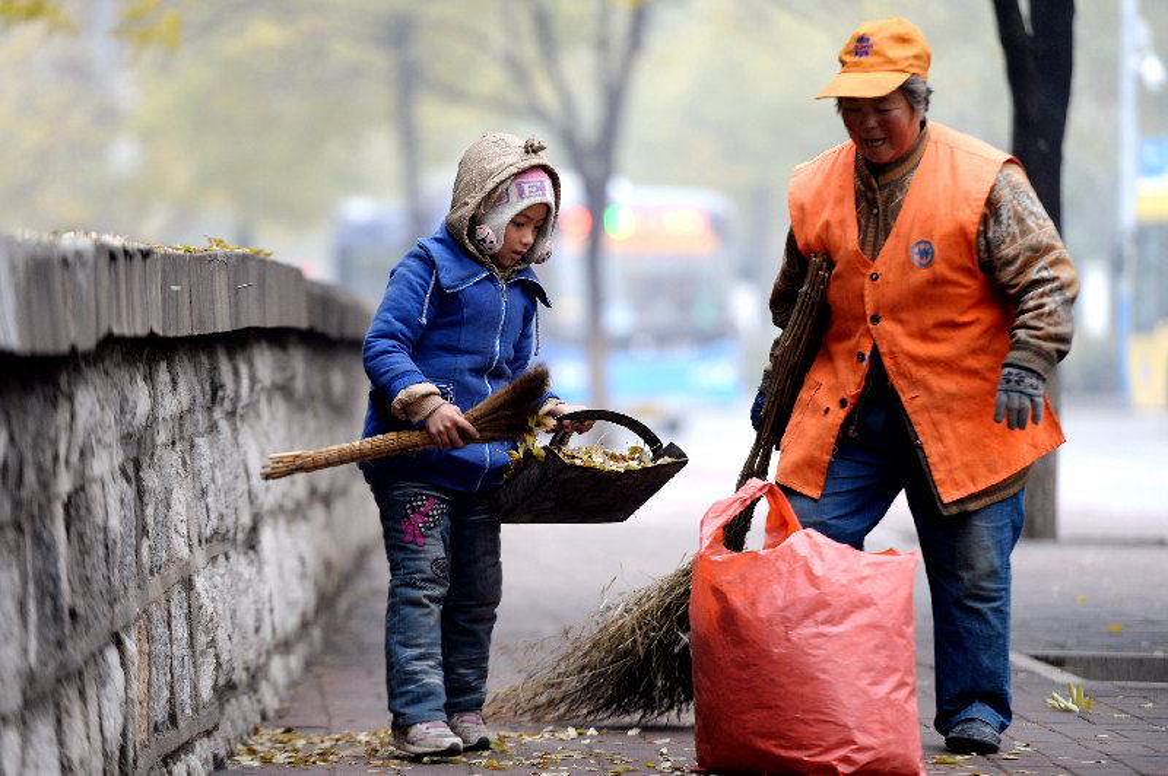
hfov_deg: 10.6
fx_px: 6321
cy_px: 388
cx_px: 584
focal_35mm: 195
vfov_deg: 7.0
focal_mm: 195
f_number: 2.8
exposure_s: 1/125
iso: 640
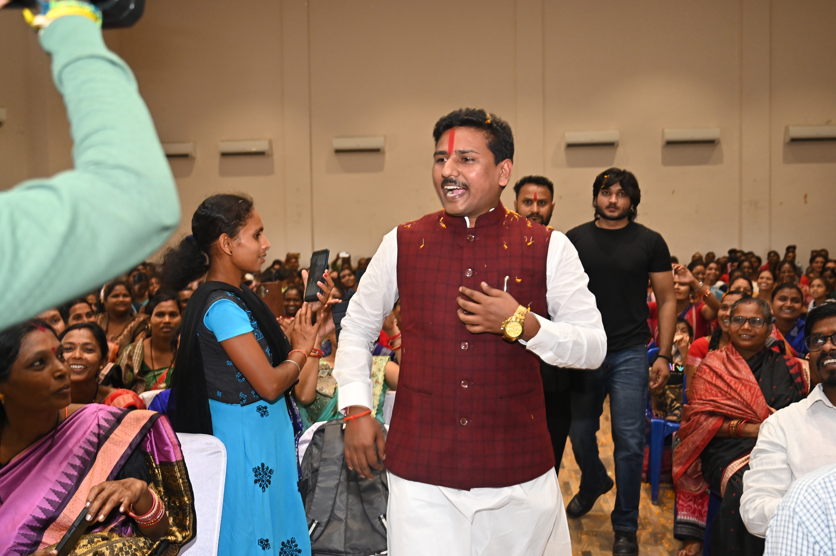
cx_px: 418
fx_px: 882
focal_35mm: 38
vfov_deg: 35.0
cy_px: 278
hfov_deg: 50.7
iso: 1600
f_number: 4
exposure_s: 1/125
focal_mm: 38
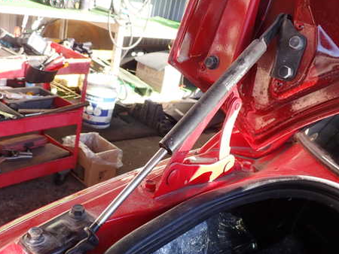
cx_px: 168
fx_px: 392
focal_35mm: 40
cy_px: 153
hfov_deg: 46.8
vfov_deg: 35.9
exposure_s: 1/125
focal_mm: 5.4
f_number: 3.2
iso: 100
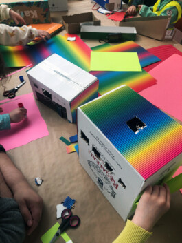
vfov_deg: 63.4
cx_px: 91
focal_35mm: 28
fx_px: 196
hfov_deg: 49.8
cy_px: 122
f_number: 1.8
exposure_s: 1/120
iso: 50
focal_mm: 3.99
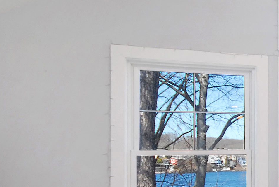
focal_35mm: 61
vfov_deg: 21.6
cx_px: 428
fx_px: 473
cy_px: 180
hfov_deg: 24.7
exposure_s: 1/60
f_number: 5.6
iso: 400
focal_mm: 10
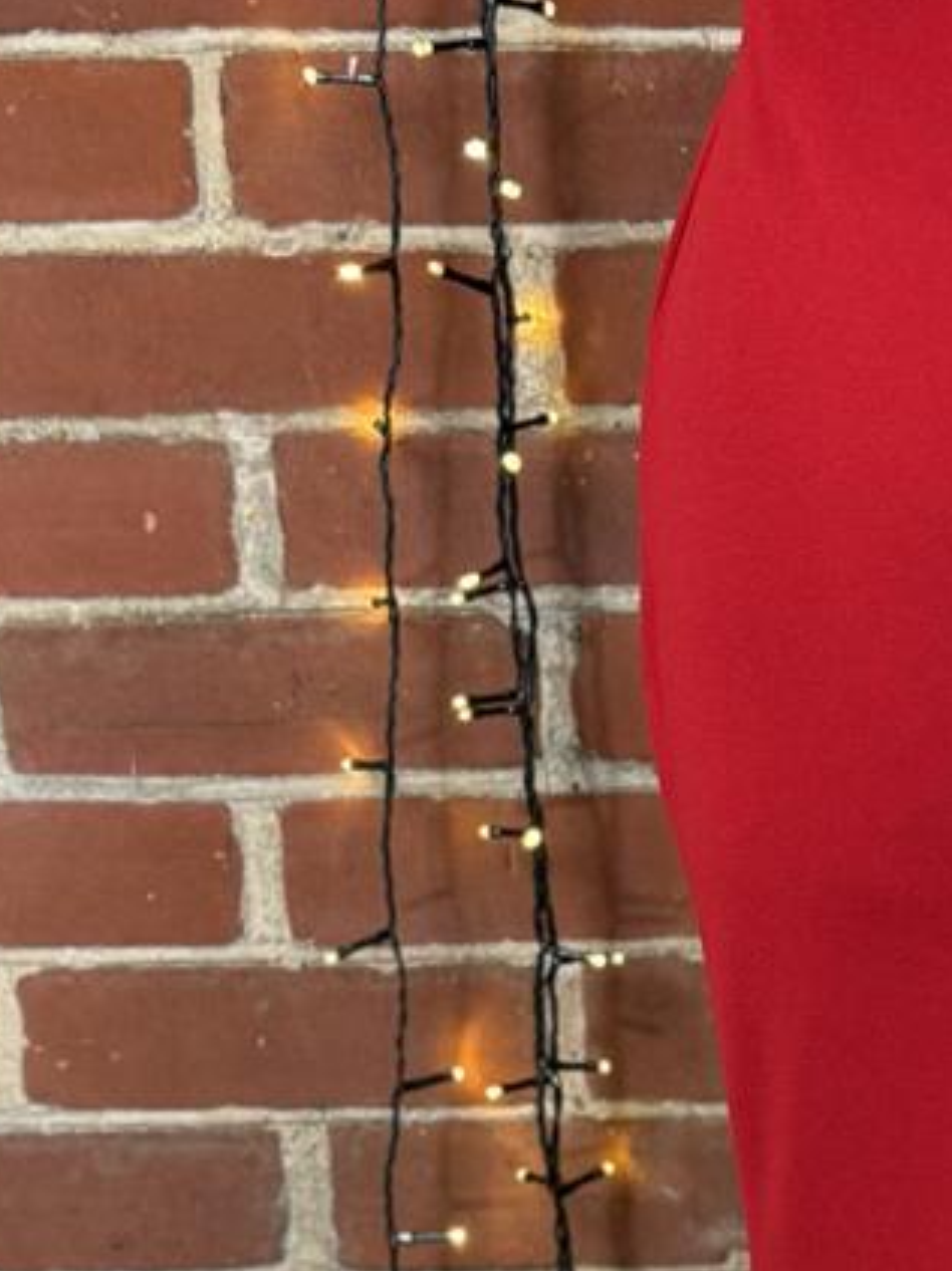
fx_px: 3340
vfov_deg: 21.4
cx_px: 1088
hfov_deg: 15.7
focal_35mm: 91
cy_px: 943
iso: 125
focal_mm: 6.76
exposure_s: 1/50
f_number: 1.78
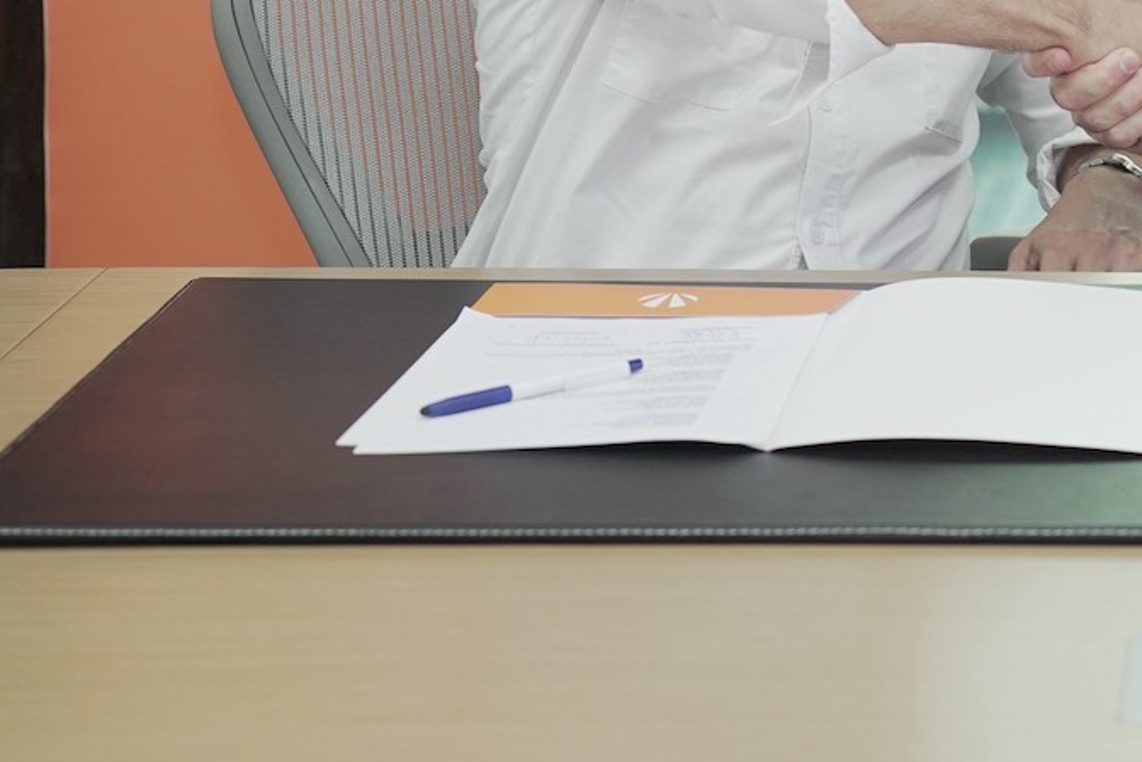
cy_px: -329
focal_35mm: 128
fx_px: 4060
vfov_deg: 10.4
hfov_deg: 15.6
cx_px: 1210
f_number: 2.8
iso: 1600
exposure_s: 1/160
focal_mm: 43
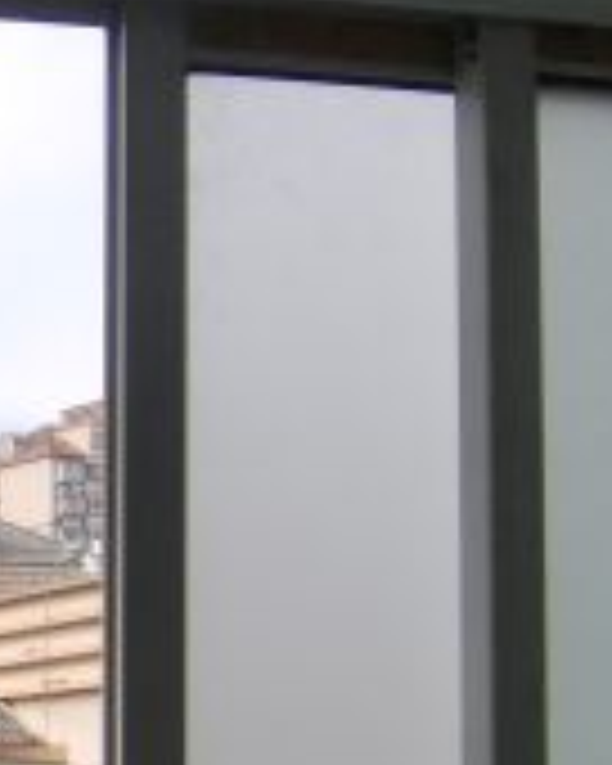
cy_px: 774
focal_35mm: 78
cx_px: -846
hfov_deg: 13.9
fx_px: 1766
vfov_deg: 23.4
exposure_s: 1/542
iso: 50
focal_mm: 2.23
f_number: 2.2
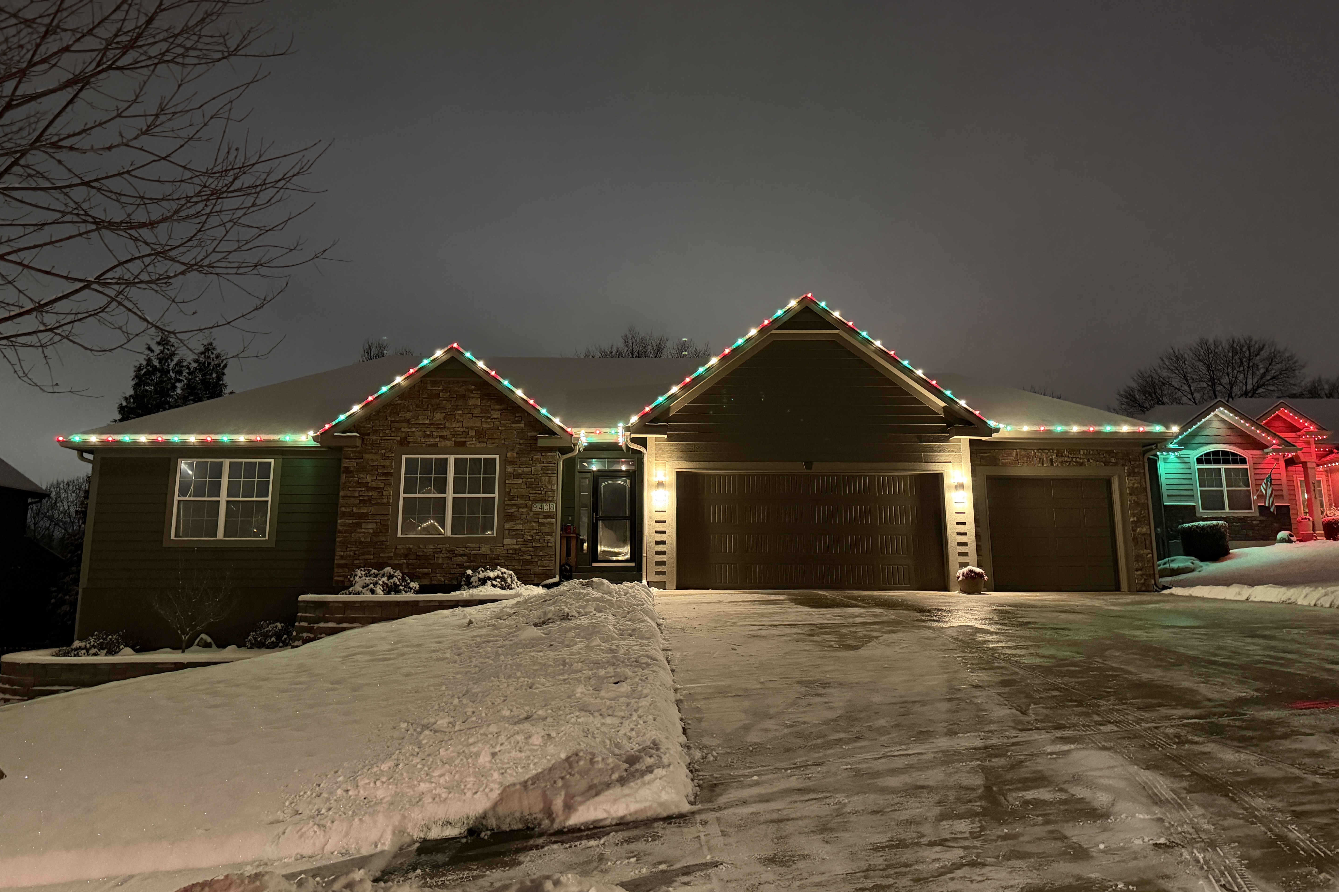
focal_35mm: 25
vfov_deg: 51.2
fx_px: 930
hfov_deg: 71.5
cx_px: 669
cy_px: 408
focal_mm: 6.76
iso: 1000
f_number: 1.78
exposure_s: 1/30
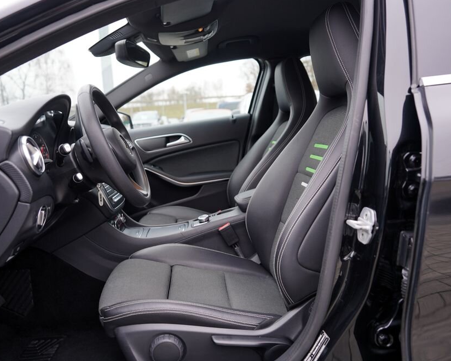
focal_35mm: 28
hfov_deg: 62.2
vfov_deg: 51.5
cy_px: 183
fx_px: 374
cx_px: 222
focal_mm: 24
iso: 100
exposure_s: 1/30
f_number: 2.8
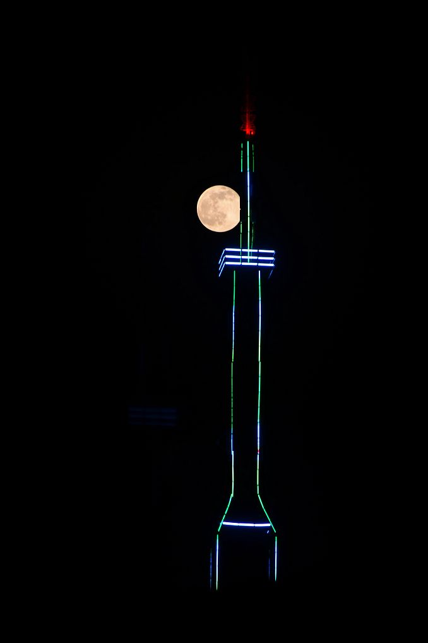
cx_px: 214
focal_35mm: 158
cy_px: 322
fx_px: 2809
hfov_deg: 8.7
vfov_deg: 13.0
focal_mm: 105
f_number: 8
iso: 160
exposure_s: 1/6
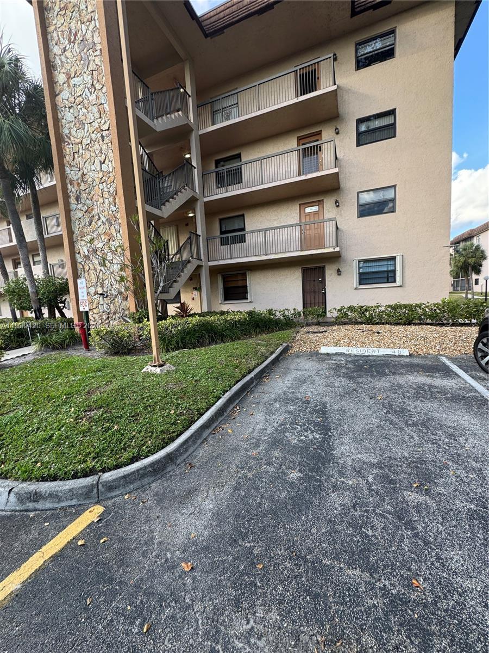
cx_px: 244
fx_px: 264
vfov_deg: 102.1
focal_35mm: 14
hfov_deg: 85.7
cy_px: 326
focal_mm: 2.22
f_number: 2.2
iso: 40
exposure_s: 1/192
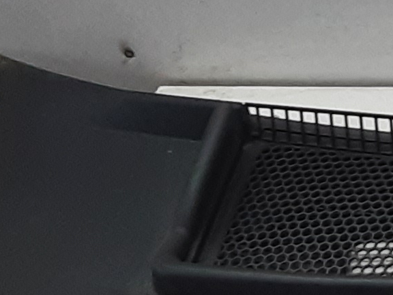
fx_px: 1737
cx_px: 877
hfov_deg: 11.2
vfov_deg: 9.6
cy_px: 20
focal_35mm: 153
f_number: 1.9
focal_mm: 2.91
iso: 100
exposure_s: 1/50
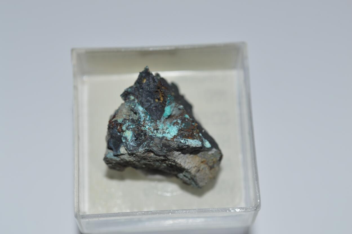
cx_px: 176
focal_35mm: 82
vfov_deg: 16.5
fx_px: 806
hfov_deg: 24.6
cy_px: 117
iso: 100
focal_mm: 55
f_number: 8
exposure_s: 1/60
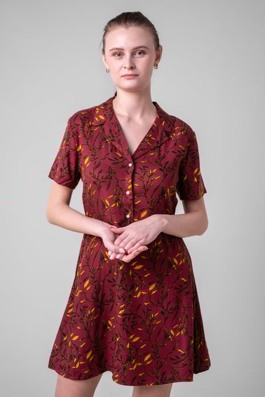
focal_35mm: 50
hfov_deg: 27.0
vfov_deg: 39.6
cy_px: 198
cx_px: 132
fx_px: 552
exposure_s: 1/100
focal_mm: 50
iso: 2000
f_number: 8
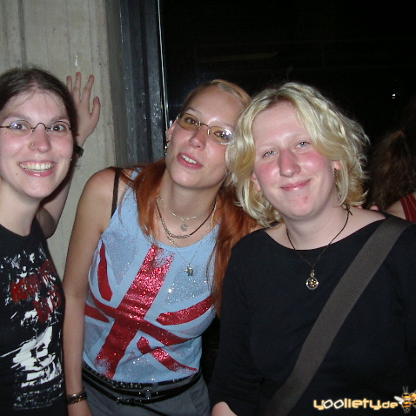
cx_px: 160
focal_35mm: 45
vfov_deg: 37.6
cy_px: 208
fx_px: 612
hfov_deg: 37.4
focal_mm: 5.8
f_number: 2.6
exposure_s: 1/60
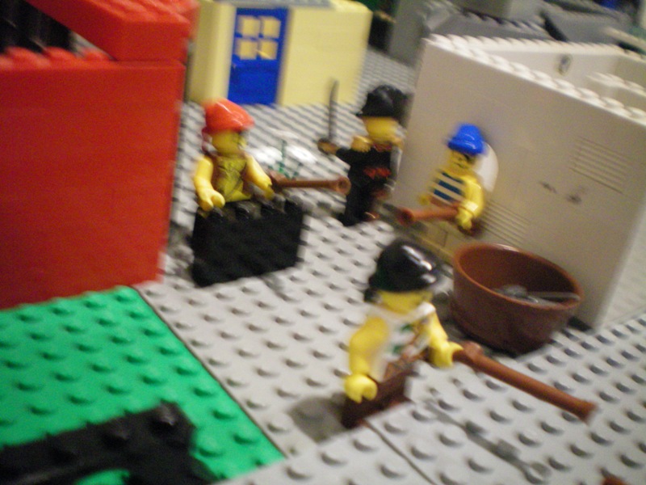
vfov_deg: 37.7
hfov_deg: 49.0
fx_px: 709
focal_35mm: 38
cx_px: 323
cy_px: 242
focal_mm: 6.3
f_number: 3.1
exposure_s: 1/13
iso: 400
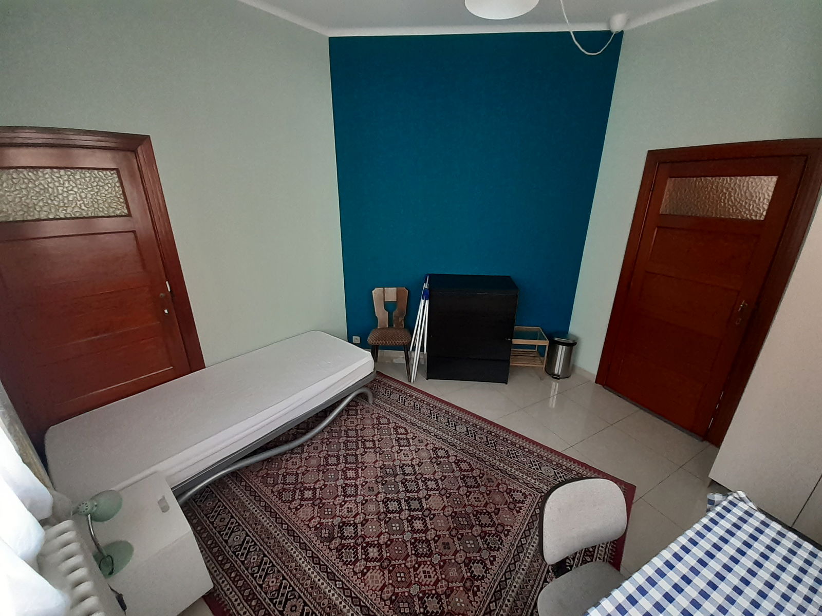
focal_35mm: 13
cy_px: 308
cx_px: 411
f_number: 2.2
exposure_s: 1/50
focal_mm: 1.13
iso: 200
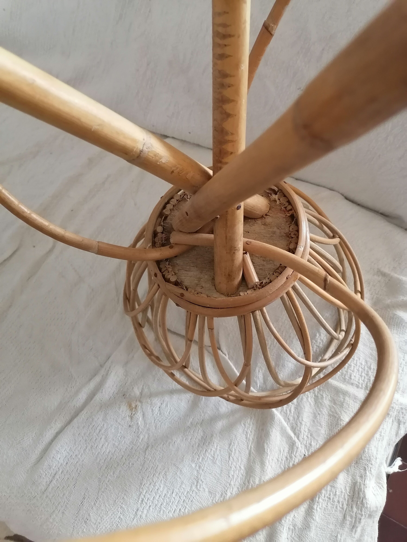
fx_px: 423
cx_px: 204
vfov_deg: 65.3
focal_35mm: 27
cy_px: 271
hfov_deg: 51.4
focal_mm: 5.3
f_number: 1.8
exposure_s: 1/33.3
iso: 400
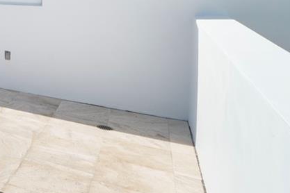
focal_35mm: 46
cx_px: -172
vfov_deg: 26.8
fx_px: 371
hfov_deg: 26.3
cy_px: -20
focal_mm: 12
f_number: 11
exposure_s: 1/500
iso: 125
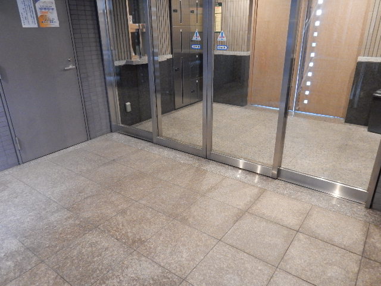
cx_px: 190
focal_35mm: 25
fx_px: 275
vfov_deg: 54.9
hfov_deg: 69.4
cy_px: 143
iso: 720
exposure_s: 1/8
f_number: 4
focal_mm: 4.5
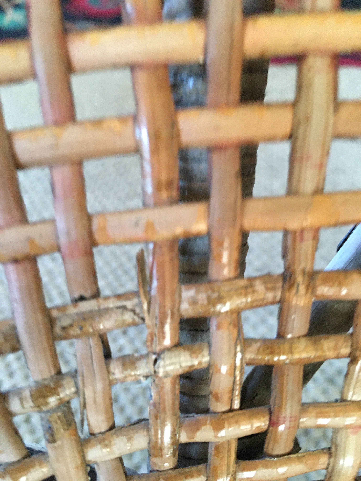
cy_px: 240
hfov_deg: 48.2
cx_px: 180
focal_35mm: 29
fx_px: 403
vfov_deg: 61.7
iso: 200
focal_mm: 4.15
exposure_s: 1/17
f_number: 2.2
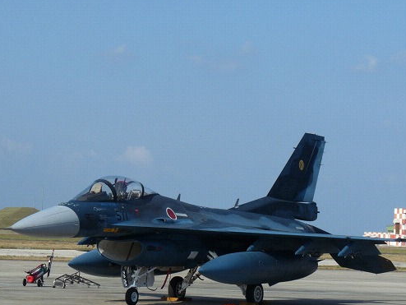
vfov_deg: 10.8
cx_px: 196
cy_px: 170
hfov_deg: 14.3
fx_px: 1619
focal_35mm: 138
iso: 100
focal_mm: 20.8
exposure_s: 1/500
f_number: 7.1
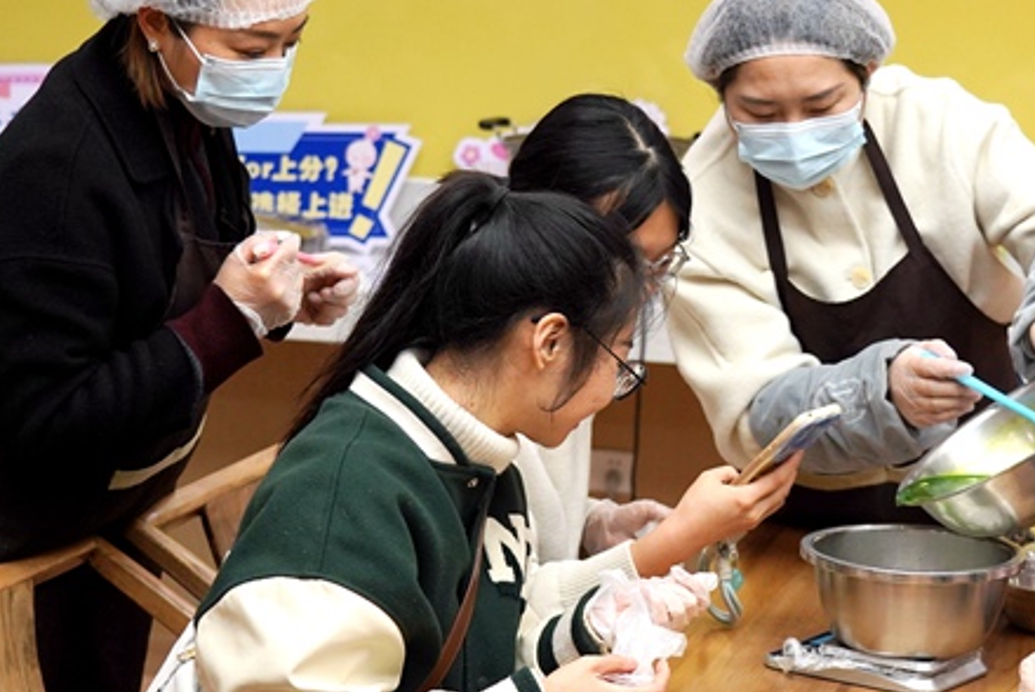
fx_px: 2704
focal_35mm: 94
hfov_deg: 21.6
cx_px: 654
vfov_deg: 14.6
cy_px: 245
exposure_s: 1/200
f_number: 4
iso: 1250
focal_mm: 46
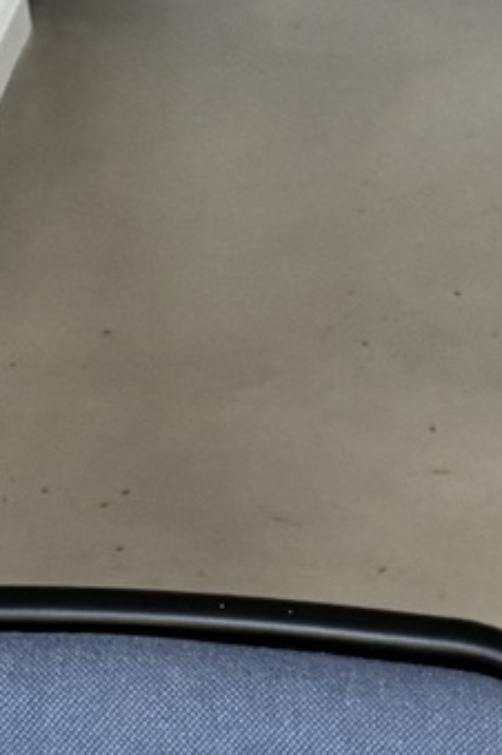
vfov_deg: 10.8
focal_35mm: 147
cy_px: 2054
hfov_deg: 9.0
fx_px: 3081
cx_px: 826
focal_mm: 6.76
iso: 200
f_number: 1.78
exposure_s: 1/121
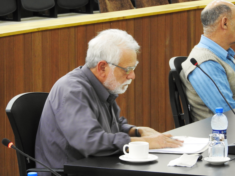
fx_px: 1358
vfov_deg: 7.4
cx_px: 118
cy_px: 88
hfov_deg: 9.9
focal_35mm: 200
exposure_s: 1/4
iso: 400
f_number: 5.3
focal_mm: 35.8
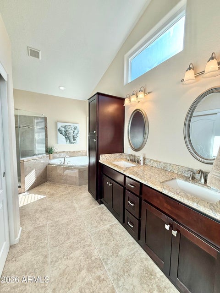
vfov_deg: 102.1
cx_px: 110
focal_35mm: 14
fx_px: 119
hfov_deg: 85.7
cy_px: 146
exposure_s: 1/120
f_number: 2.2
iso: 50
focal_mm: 2.22
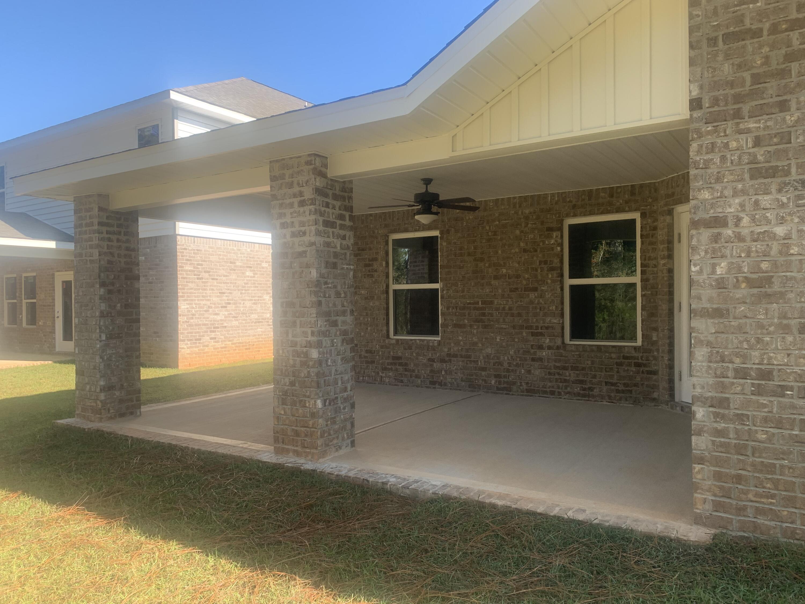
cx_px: 402
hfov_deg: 67.3
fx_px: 605
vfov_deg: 53.1
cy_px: 302
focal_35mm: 26
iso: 25
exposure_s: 1/457
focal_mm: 4.25
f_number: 1.8
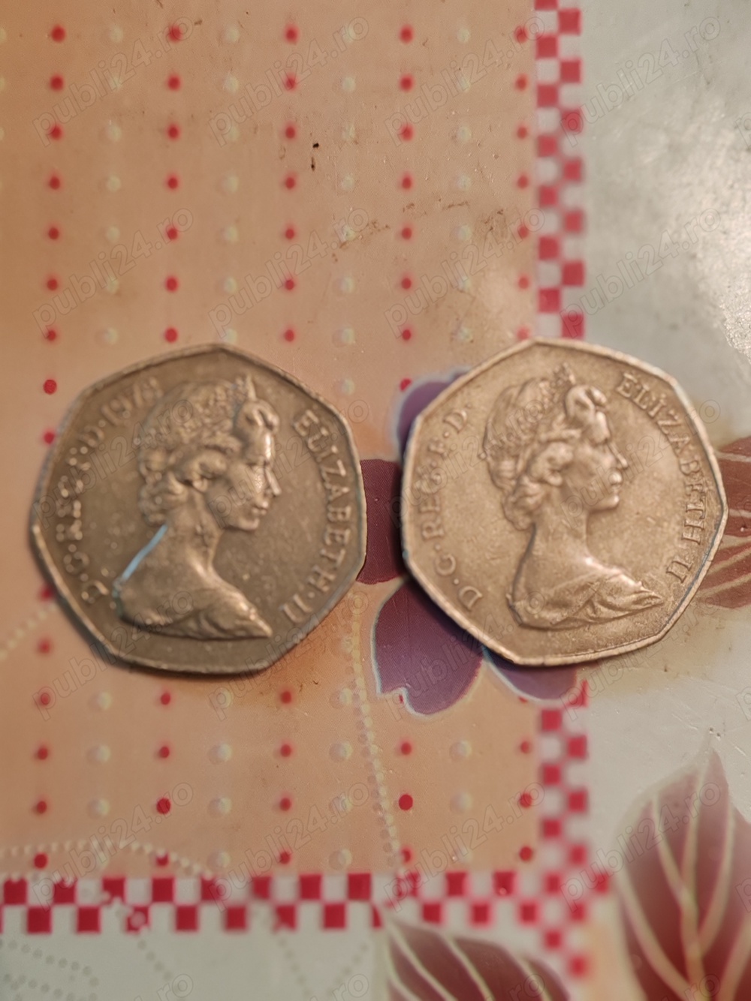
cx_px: 376
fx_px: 1563
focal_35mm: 54
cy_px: 500
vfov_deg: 35.5
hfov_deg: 27.0
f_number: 2.4
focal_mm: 6.12
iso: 2000
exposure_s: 1/100
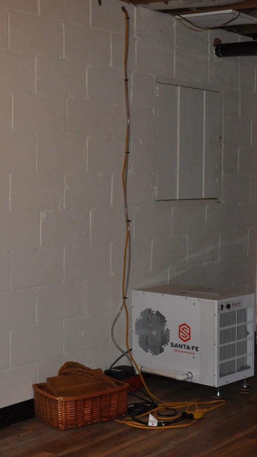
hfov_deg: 16.6
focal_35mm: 72
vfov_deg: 29.4
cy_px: 229
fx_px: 872
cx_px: 206
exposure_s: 1/60
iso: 800
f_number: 4.5
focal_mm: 30
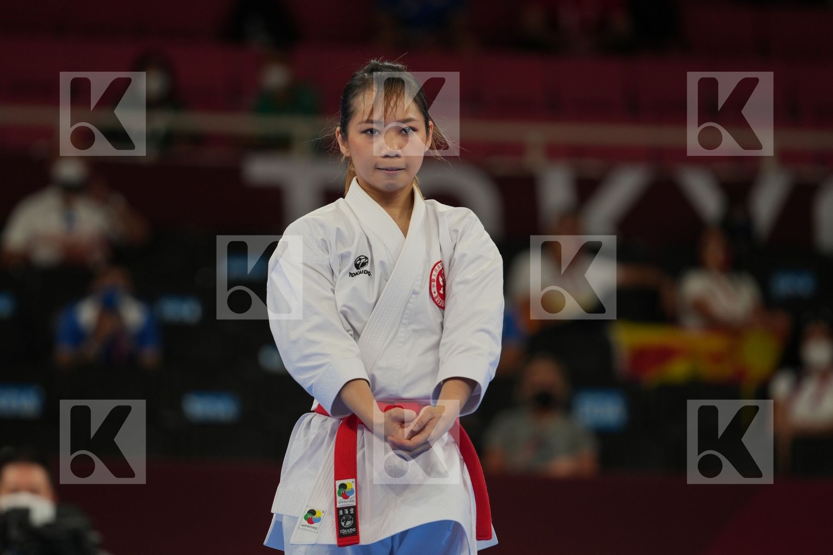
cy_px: 278
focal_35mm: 300
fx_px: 6941
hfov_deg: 6.9
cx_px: 416
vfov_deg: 4.6
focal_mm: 200
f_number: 2.8
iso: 200
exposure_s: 1/500
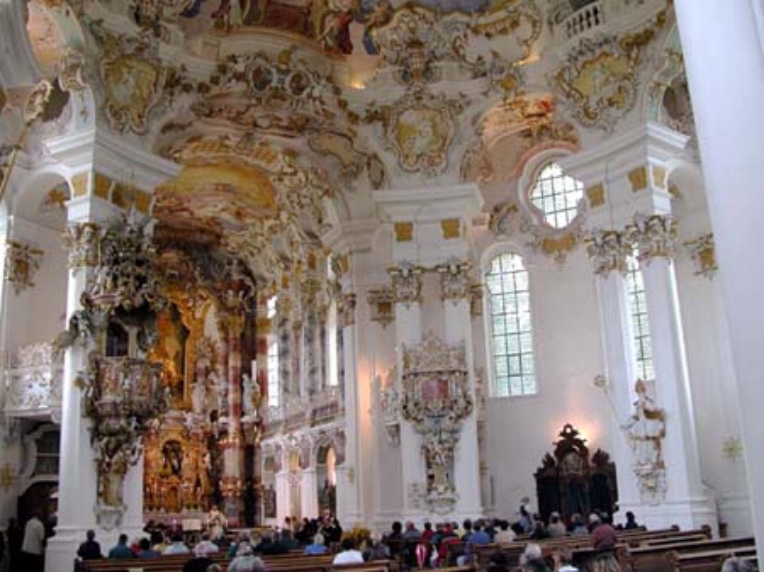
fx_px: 750
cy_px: 286
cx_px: 382
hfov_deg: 54.0
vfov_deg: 41.8
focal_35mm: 34
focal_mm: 8.9
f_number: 2.8
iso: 100
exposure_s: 1/9
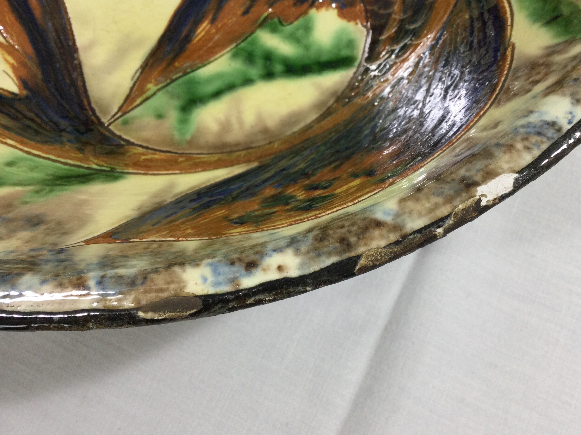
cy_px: 206
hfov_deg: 51.2
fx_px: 604
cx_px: 330
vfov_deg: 39.6
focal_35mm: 36
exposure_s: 1/100
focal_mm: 3.3
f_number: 2.4
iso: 50
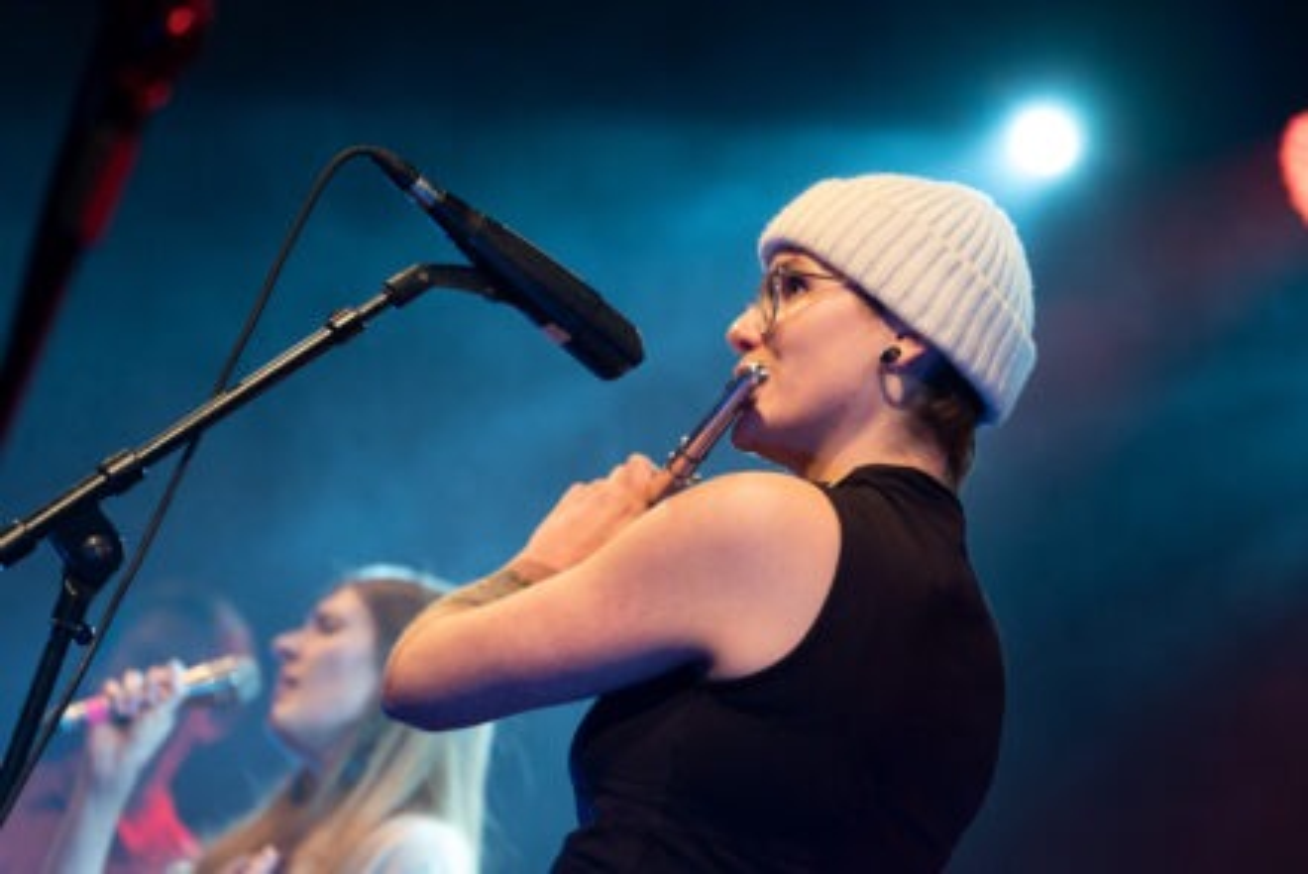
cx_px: 654
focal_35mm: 135
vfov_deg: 10.2
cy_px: 437
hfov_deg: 15.2
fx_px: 4908
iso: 3200
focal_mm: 135
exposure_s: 1/320
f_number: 4
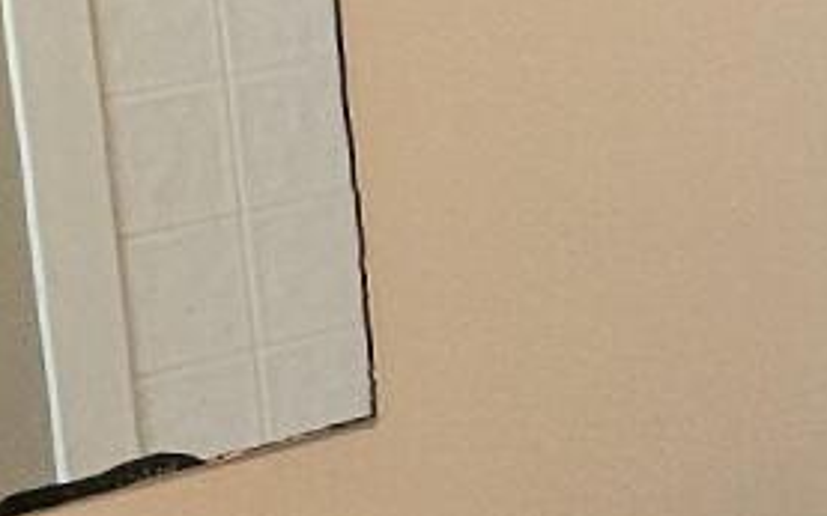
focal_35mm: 176
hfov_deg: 10.0
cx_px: 2182
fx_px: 3966
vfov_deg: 7.4
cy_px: 203
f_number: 1.7
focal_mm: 6.3
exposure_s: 1/120
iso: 640
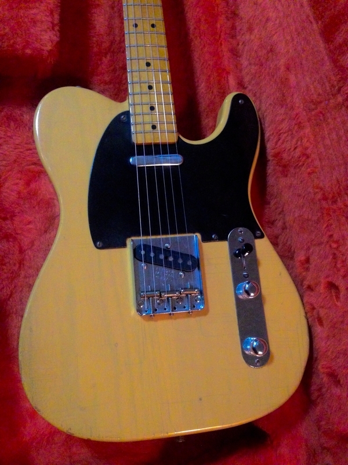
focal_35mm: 33
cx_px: 174
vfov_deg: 55.4
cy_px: 232
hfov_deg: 42.9
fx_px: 442
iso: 640
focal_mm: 4.12
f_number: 2.4
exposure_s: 1/17
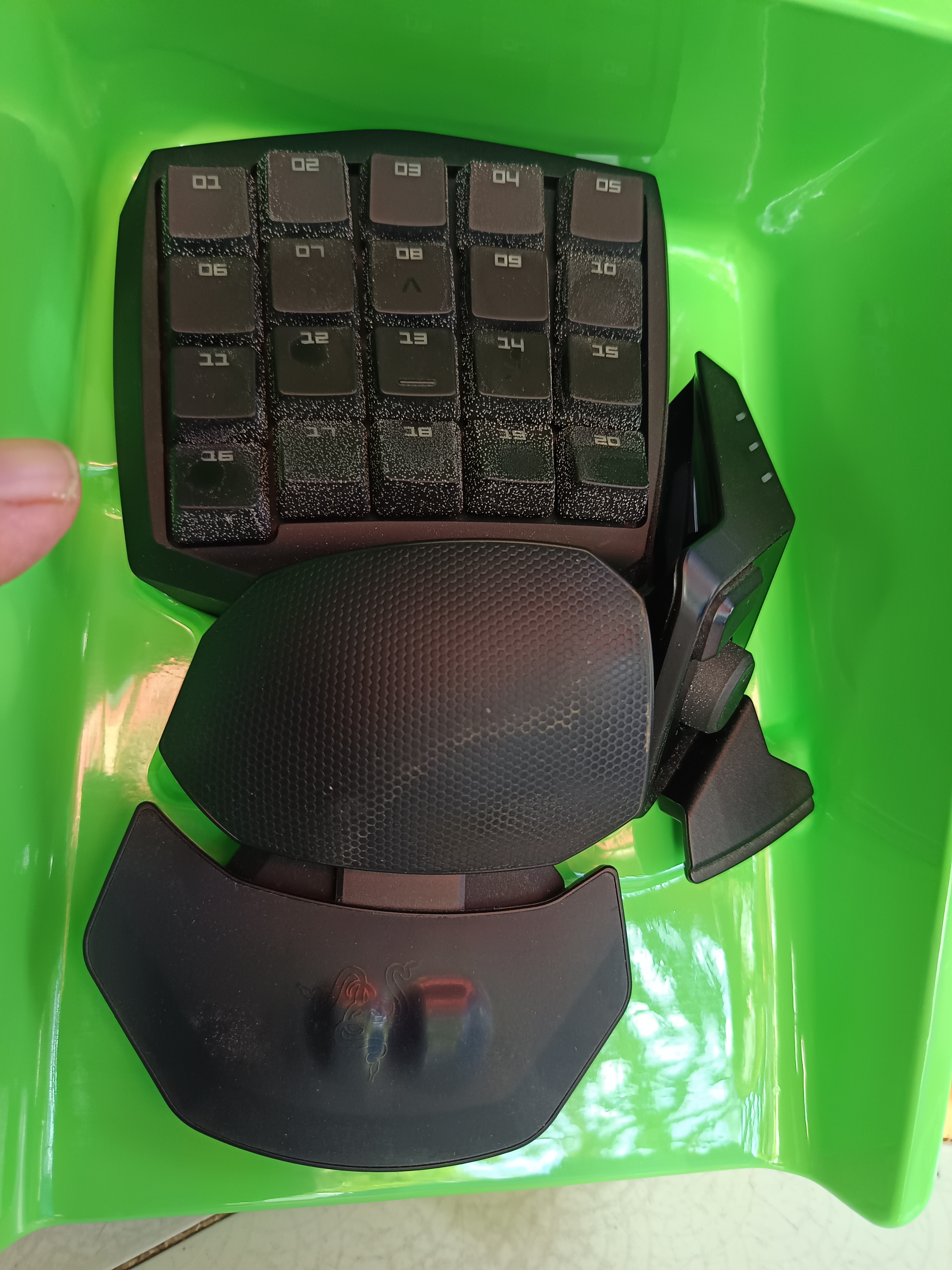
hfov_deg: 56.8
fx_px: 880
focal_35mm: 24
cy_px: 635
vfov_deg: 71.6
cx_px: 476
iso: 585
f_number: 1.7
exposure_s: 1/50
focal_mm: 5.31
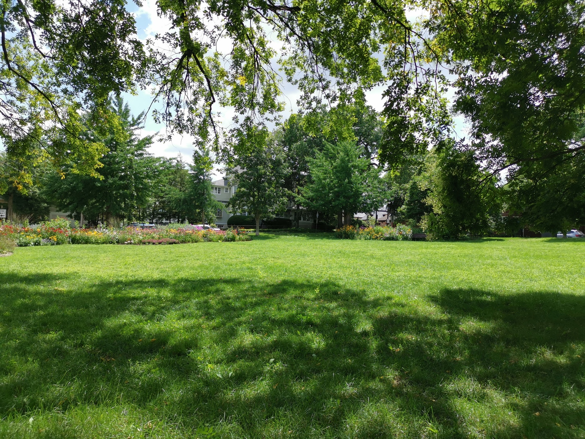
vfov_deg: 51.4
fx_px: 456
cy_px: 220
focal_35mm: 27
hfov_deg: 65.3
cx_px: 292
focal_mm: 5.58
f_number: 1.8
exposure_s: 1/1206
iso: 50
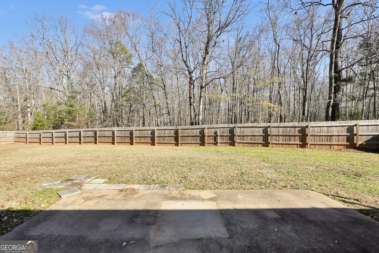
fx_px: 166
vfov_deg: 74.6
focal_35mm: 16
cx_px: 190
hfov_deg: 97.6
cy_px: 126
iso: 125
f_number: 9
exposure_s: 1/160
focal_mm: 10.5
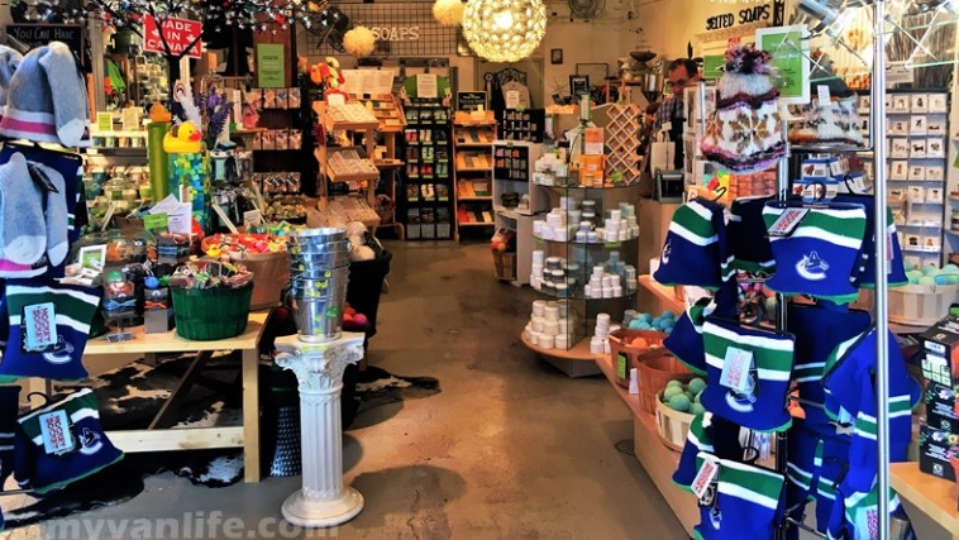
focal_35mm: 32
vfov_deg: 36.4
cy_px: 185
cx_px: 480
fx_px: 814
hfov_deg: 61.0
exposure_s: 1/30
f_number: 2.2
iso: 50
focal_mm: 4.15
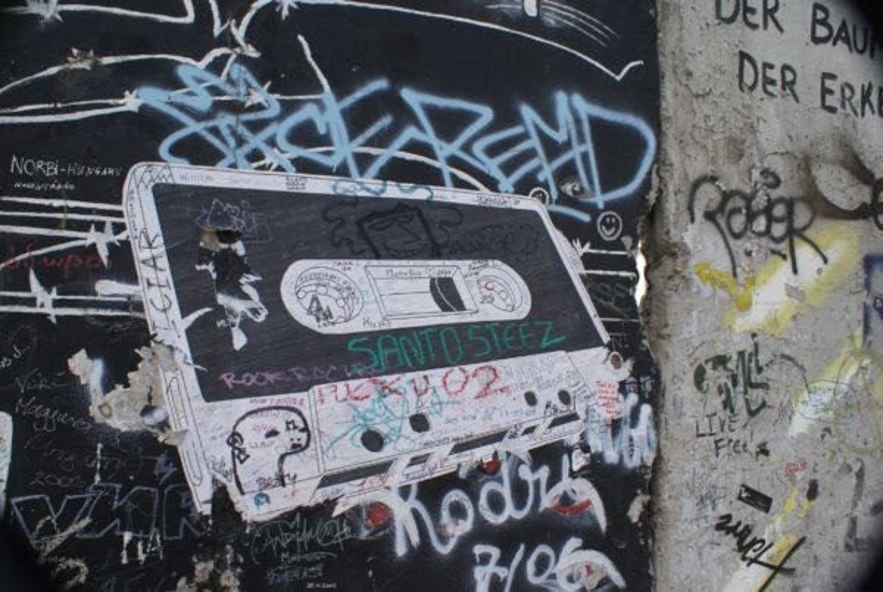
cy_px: 296
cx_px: 442
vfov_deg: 48.1
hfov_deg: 67.3
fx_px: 663
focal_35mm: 27
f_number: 10
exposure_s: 1/100
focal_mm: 18
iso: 100
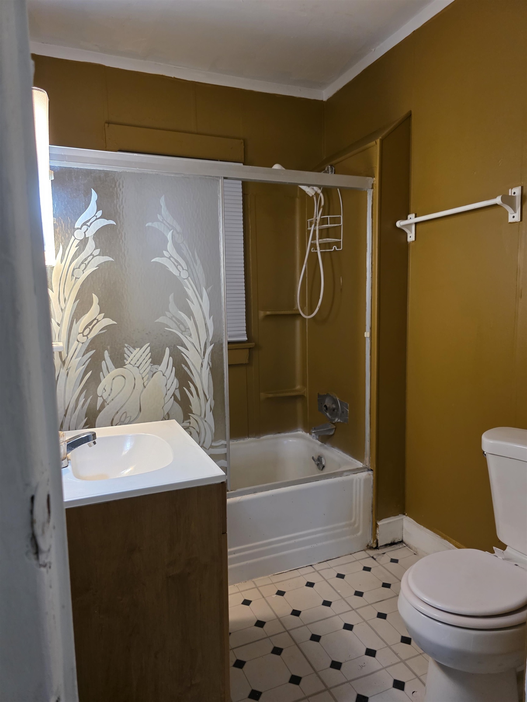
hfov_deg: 58.9
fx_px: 467
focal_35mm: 23
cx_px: 264
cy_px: 351
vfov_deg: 73.9
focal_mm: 6.3
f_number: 1.7
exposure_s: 1/120
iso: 400
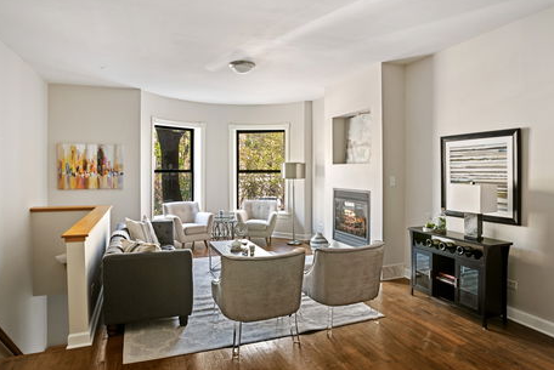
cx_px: 265
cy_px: 188
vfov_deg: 59.6
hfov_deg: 81.1
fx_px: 323
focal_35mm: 21
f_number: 8
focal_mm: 20
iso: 500
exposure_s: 1
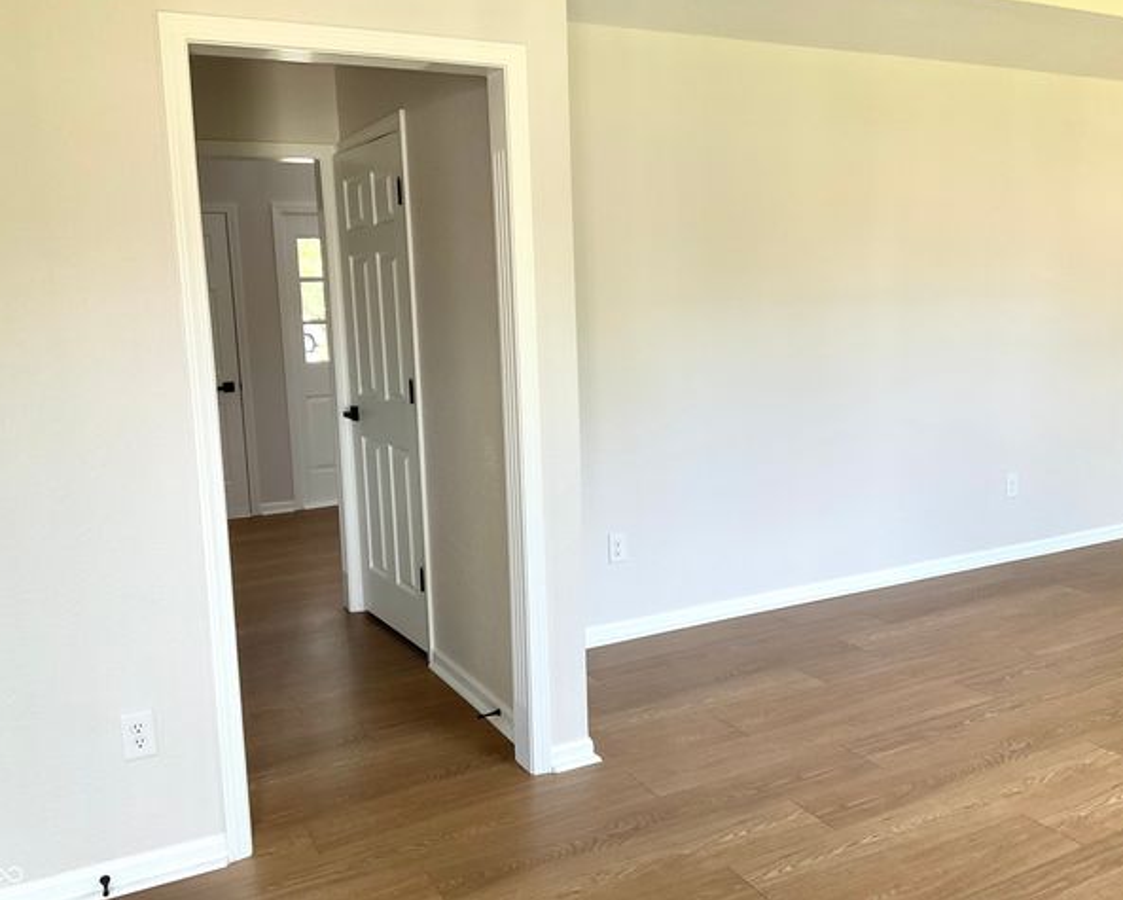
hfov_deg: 57.1
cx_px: 585
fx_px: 1031
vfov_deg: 47.1
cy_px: 441
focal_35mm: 31
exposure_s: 1/120
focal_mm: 3
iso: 64
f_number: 1.8
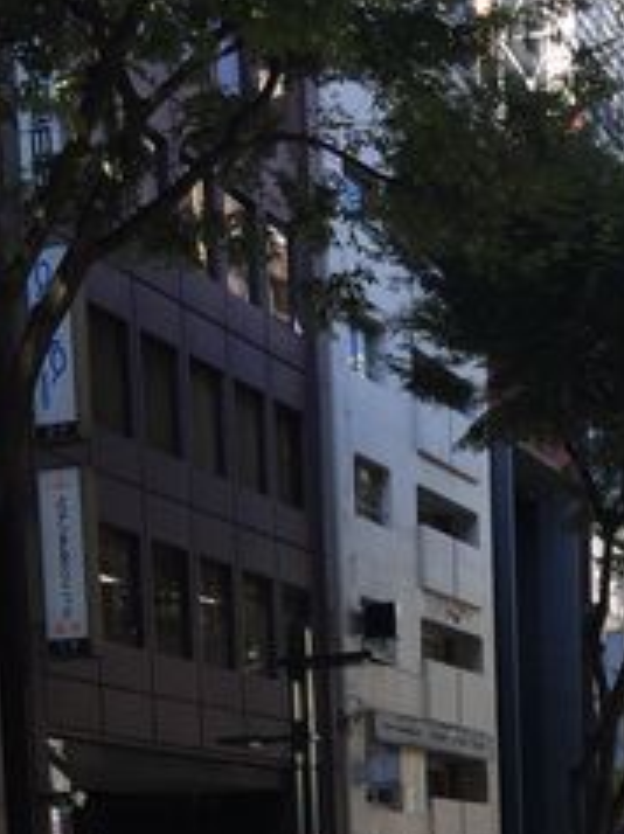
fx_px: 1878
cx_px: 557
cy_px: 1083
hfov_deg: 18.6
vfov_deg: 22.4
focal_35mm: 78
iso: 32
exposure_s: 1/434
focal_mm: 4.15
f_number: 2.2
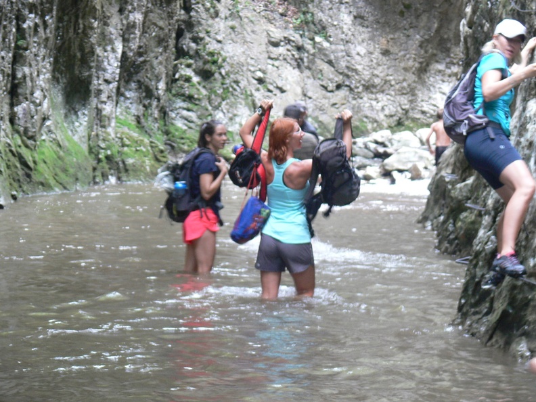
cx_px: 268
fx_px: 1966
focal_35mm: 127
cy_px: 201
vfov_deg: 11.7
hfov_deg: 15.5
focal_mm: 26.8
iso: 200
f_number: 3.6
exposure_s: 1/15
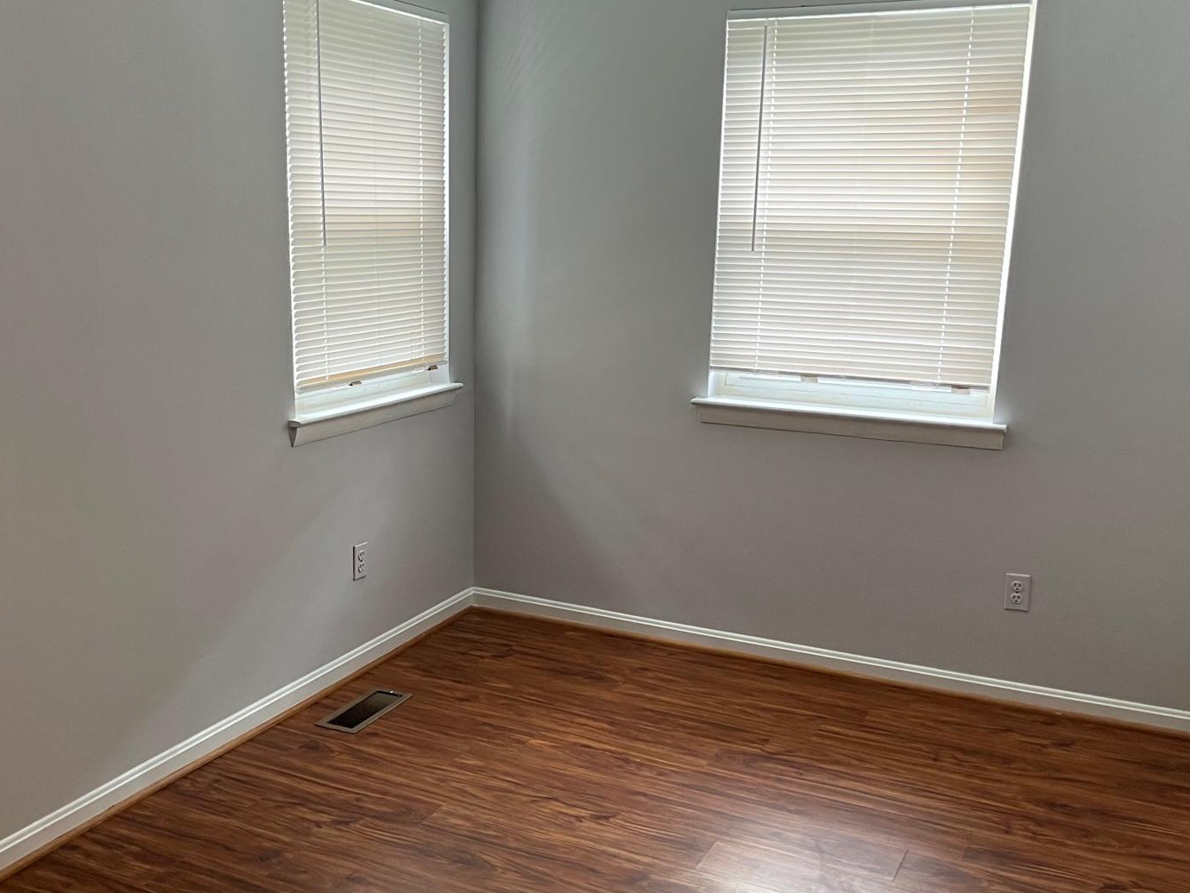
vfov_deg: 37.6
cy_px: 528
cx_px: 508
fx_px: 1307
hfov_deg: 48.8
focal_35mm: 38
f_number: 1.6
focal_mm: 5.1
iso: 100
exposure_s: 1/60
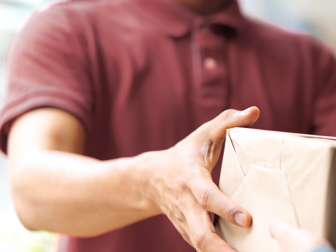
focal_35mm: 104
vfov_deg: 14.2
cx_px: 329
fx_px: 1010
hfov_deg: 18.4
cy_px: 115
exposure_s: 1/160
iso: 100
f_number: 2.2
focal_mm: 55
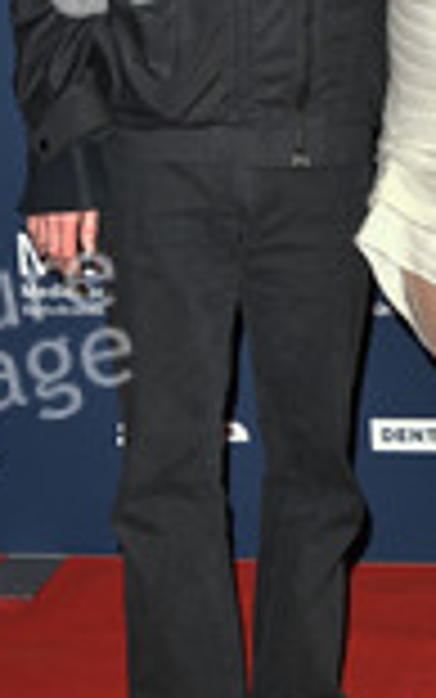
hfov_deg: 11.2
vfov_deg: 17.8
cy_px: 135
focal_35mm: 116
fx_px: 2203
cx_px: 391
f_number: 10
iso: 1600
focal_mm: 44
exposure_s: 1/200
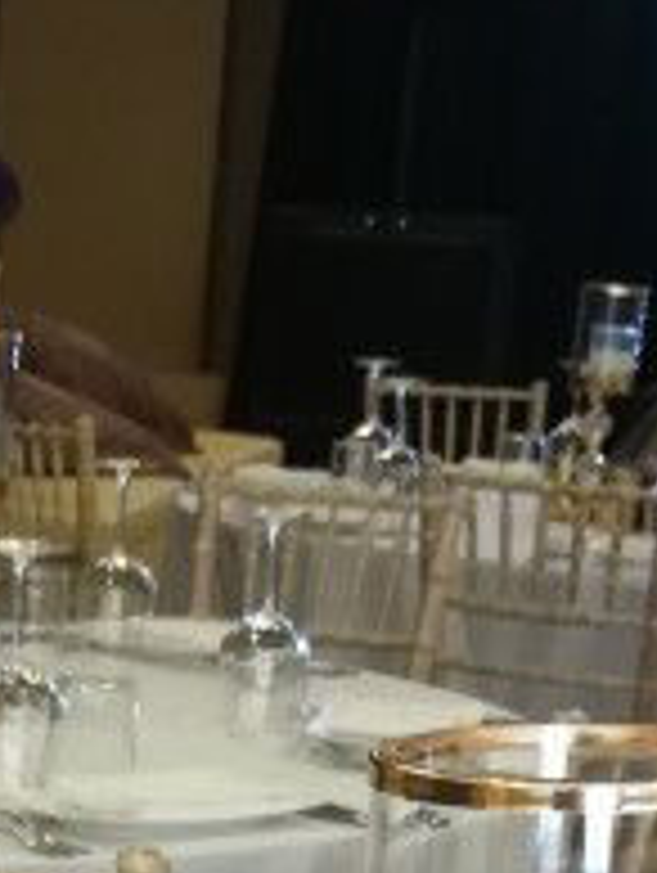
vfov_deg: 12.6
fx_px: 3459
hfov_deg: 10.7
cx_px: -99
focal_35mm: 137
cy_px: 1746
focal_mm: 3.83
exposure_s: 1/33.3
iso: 125
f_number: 2.2
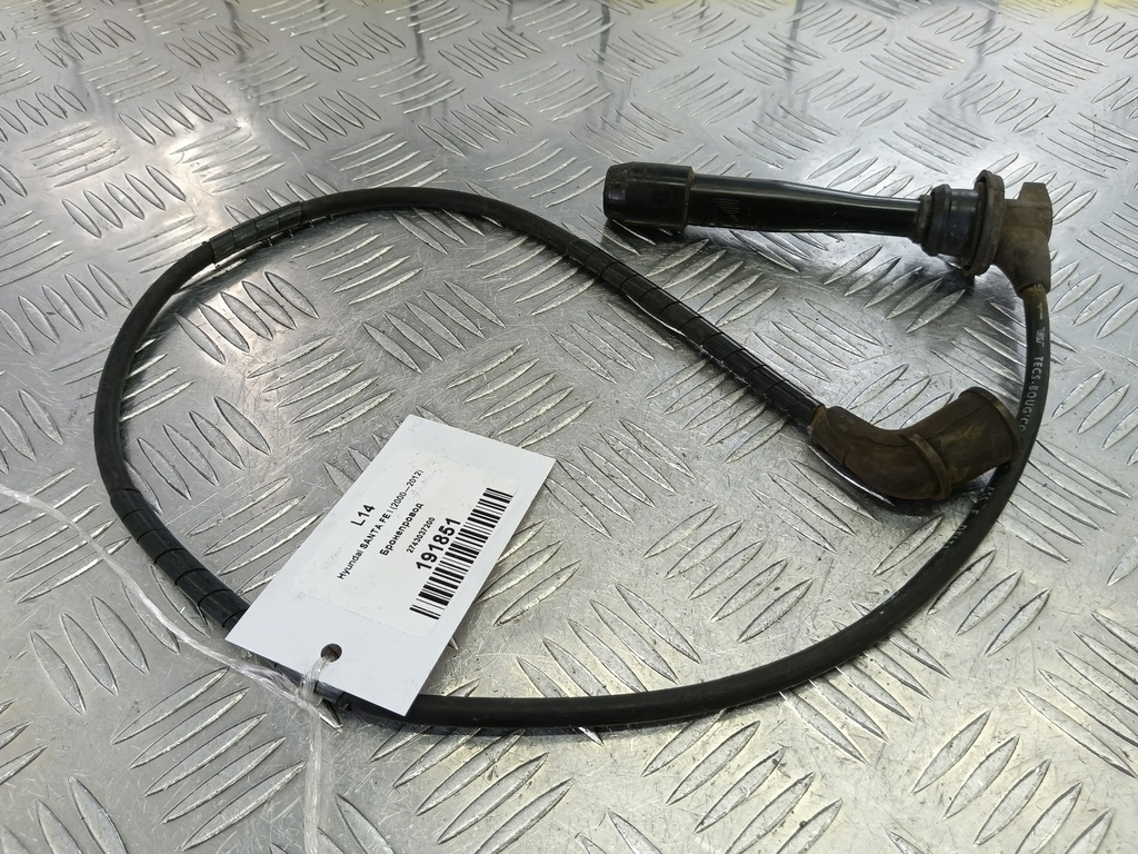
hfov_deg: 73.9
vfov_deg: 58.9
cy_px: 427
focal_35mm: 23
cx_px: 569
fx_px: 756
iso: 85
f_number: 1.6
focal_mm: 4.11
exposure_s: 1/50
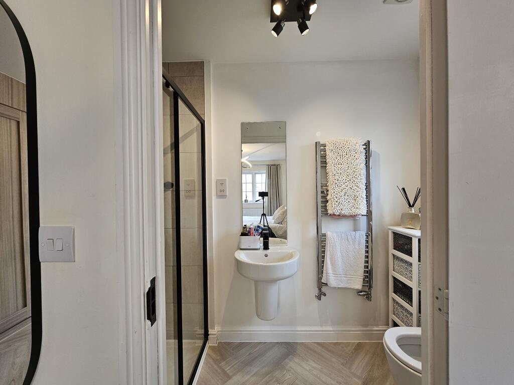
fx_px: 193
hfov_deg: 106.2
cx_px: 257
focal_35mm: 13
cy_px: 192
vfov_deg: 89.9
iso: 100
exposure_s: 1/50
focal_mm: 2.2
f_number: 2.2
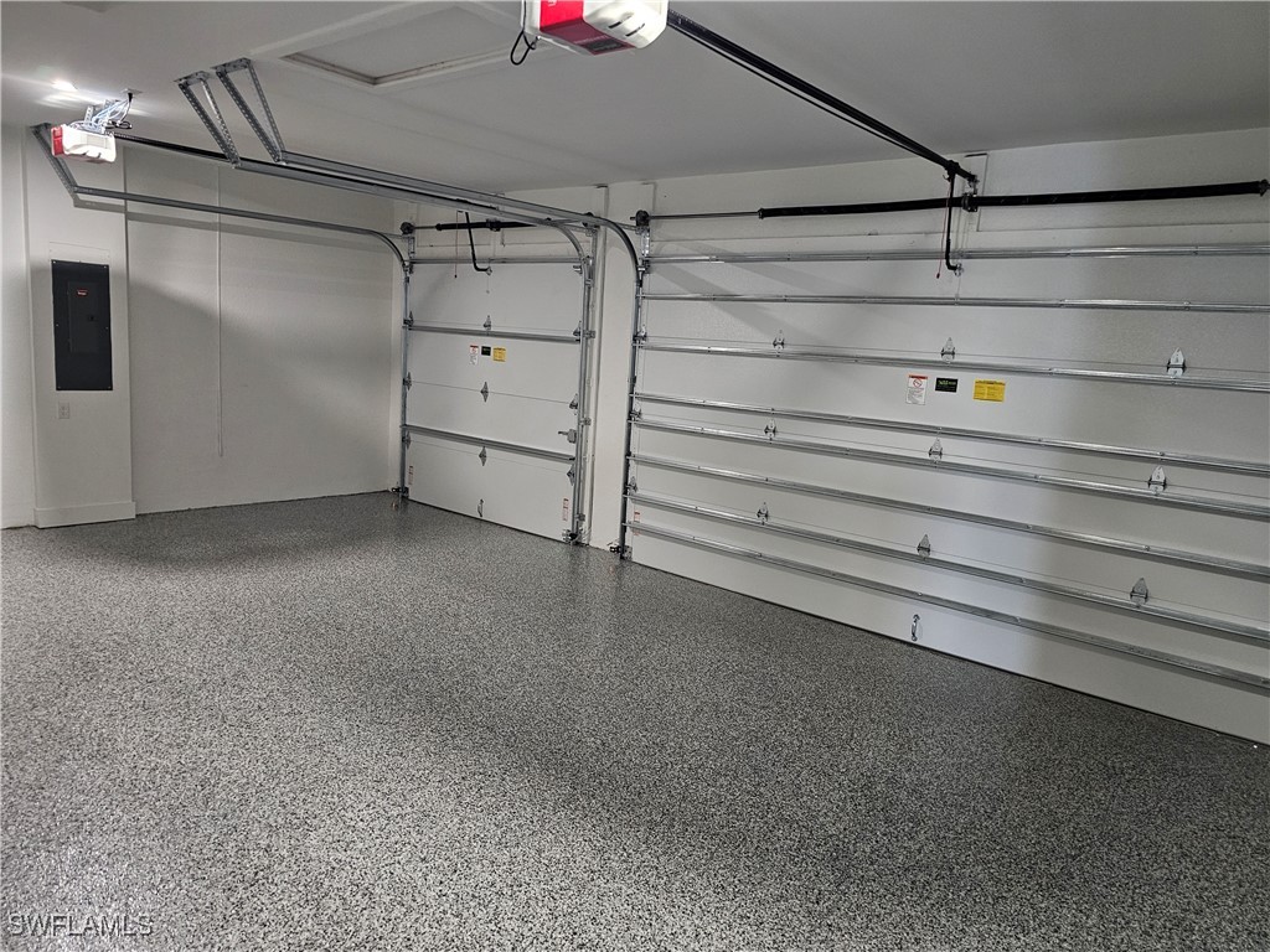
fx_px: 844
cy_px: 476
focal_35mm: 23
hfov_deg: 73.9
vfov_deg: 58.9
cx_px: 635
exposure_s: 1/30
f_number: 1.7
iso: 640
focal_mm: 6.3
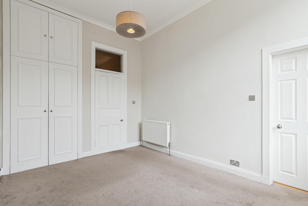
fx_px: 137
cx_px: 154
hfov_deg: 96.7
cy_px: 103
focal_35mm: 16
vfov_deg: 73.8
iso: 1000
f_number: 8
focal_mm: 16
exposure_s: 1/100
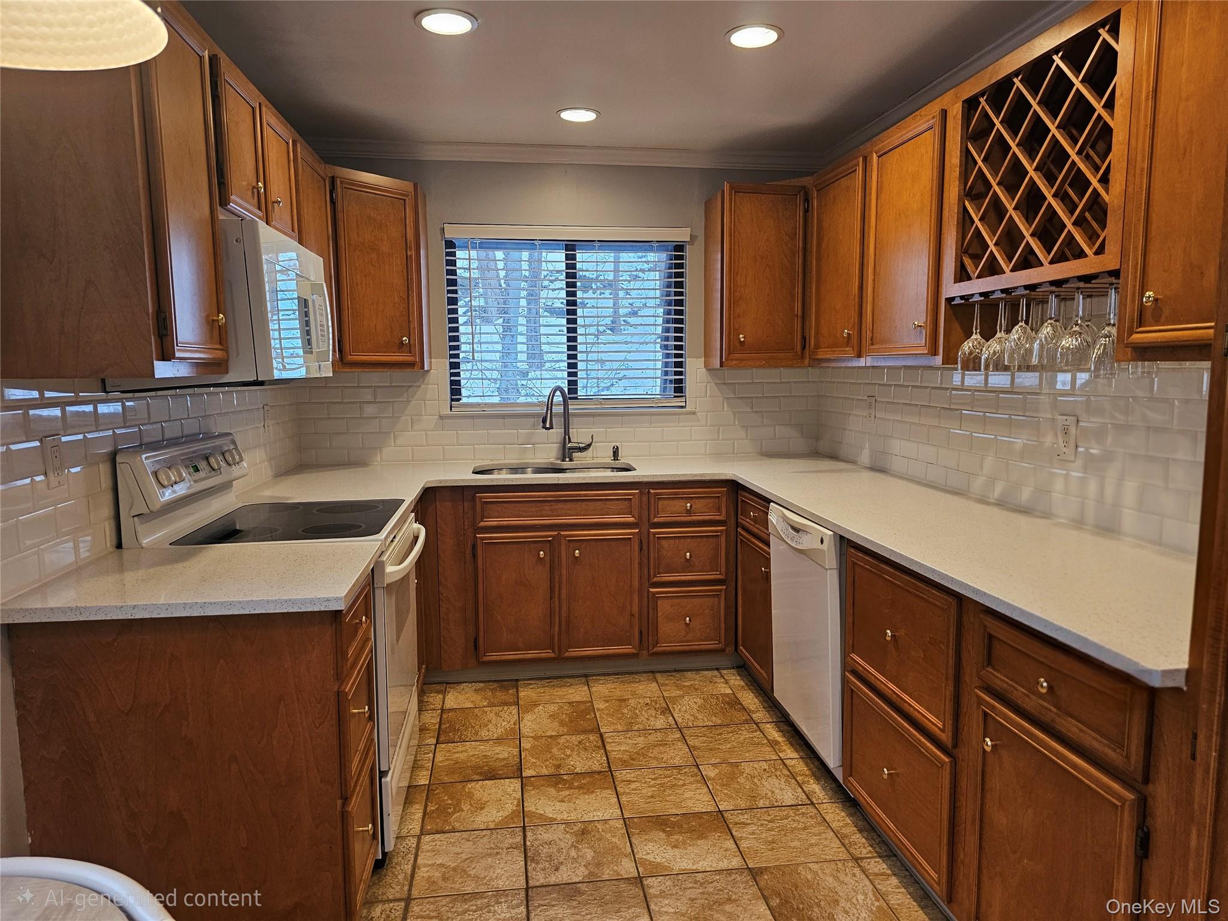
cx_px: 614
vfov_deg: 58.9
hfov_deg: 73.9
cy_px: 460
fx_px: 816
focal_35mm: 23
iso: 200
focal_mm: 6.3
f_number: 1.7
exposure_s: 1/120
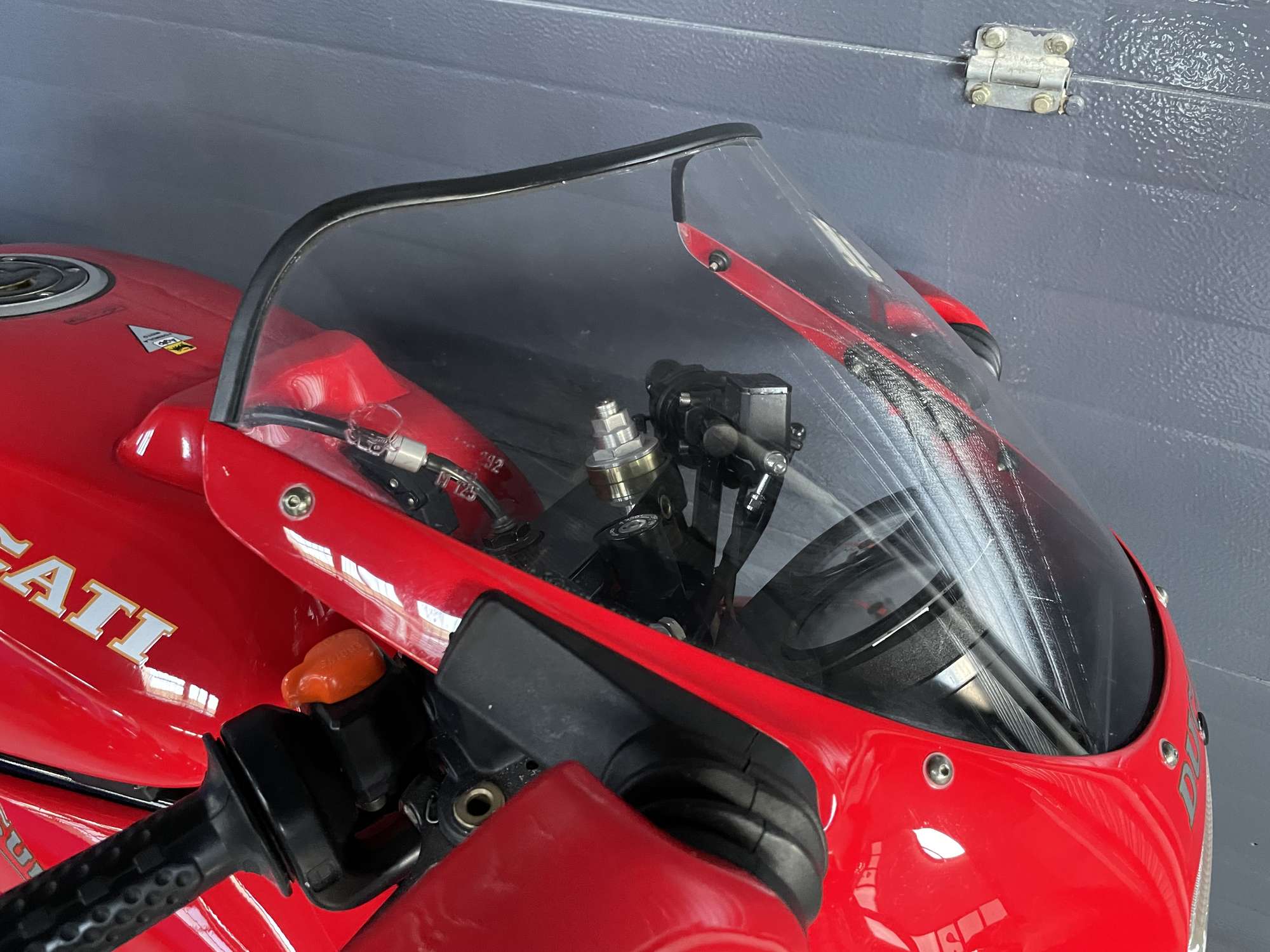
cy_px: 476
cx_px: 635
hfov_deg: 67.3
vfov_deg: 53.1
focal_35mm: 26
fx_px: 954
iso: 640
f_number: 1.6
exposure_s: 1/30
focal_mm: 4.2
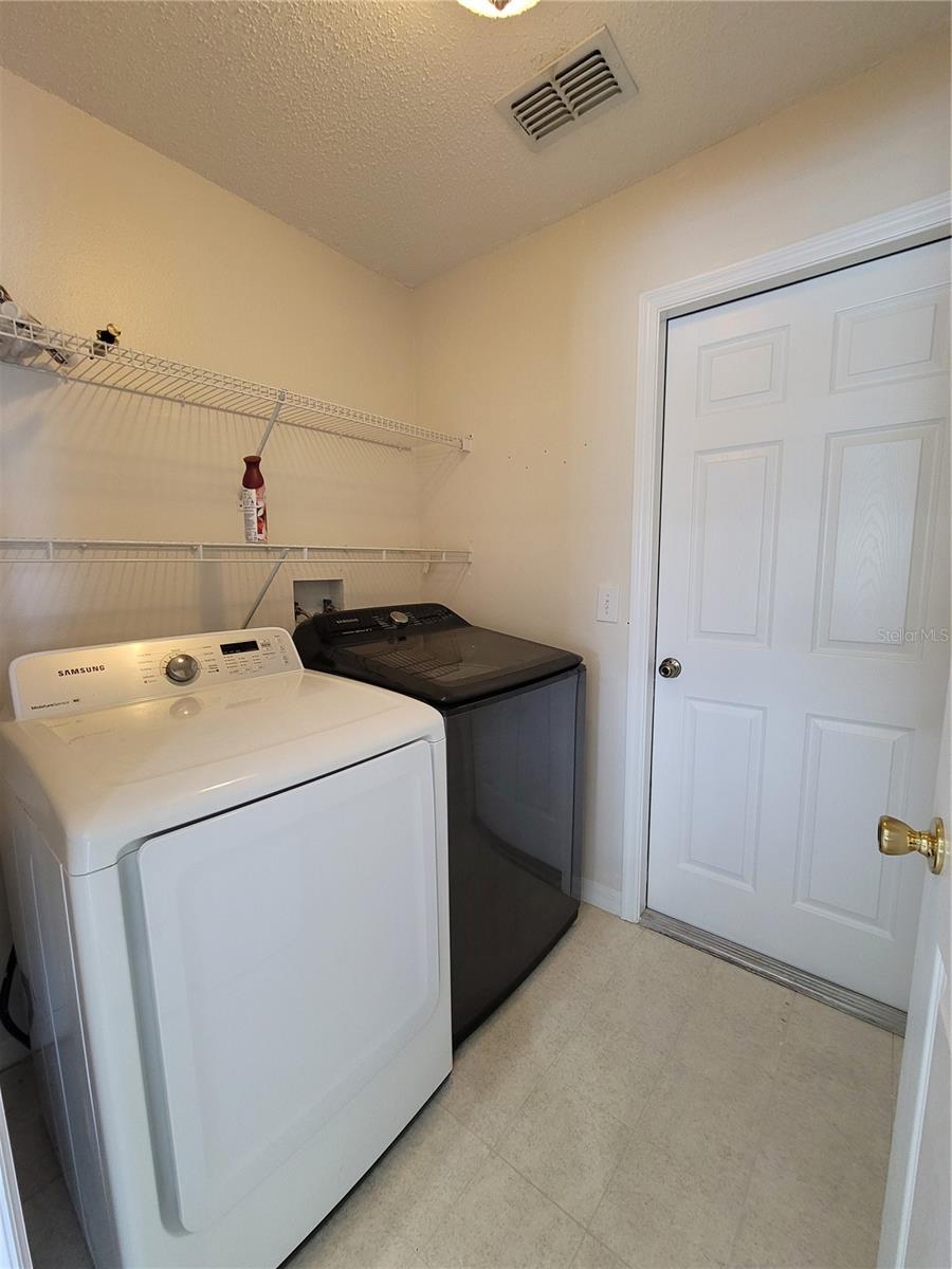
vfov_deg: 106.2
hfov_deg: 89.9
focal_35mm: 13
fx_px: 477
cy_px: 634
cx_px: 476
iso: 400
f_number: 2.2
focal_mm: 2.2
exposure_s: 1/60
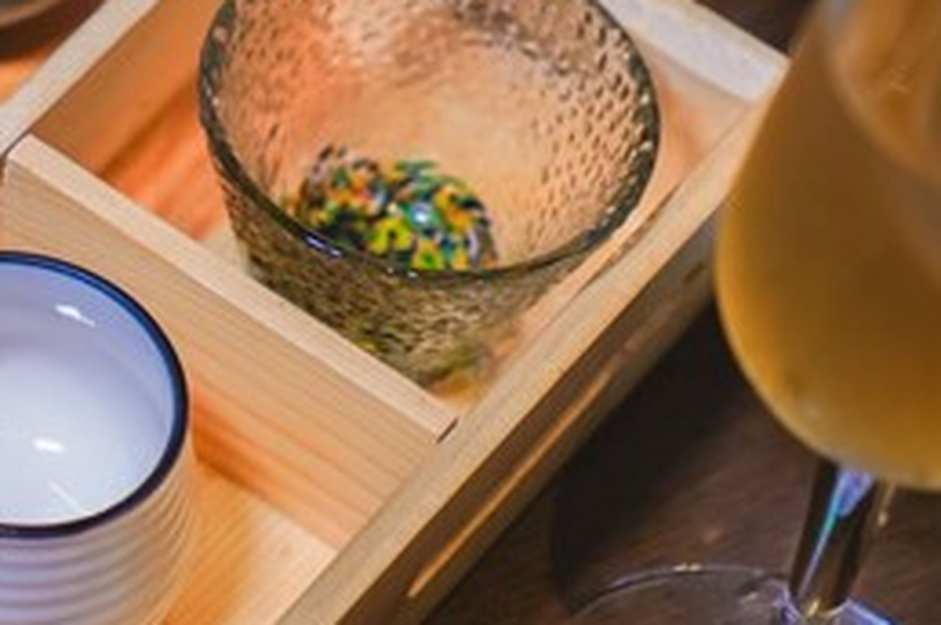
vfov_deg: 6.0
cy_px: 105
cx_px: -560
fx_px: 6004
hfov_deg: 8.7
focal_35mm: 230
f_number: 2.8
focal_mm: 70
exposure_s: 1/80
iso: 500
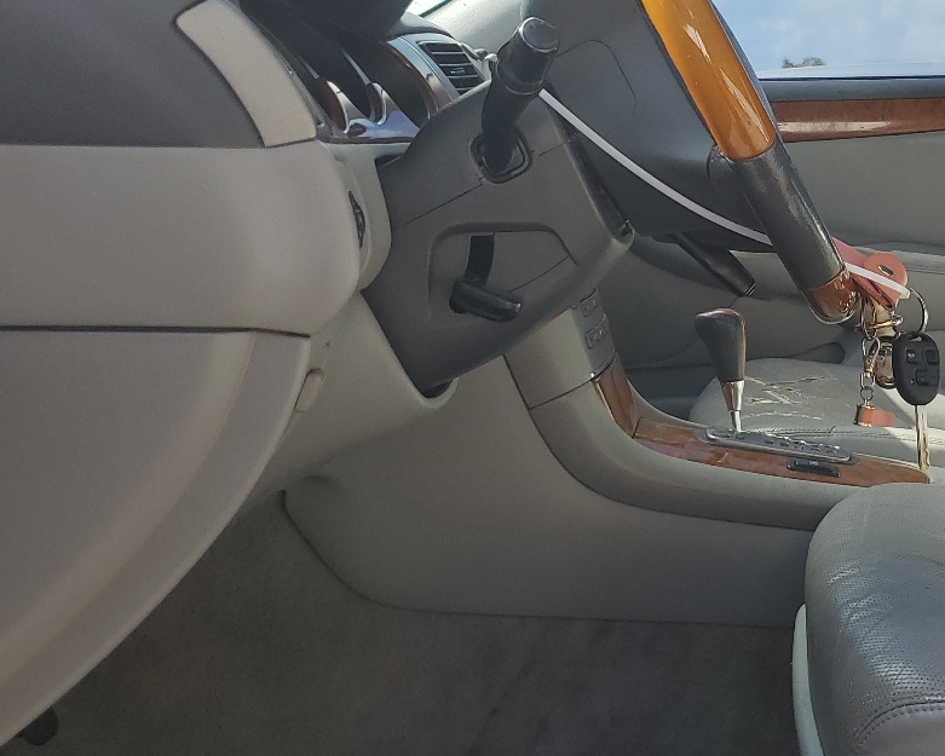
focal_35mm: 52
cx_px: 881
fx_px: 1455
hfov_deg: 33.7
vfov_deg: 29.1
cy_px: 329
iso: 50
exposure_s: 1/909
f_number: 1.5
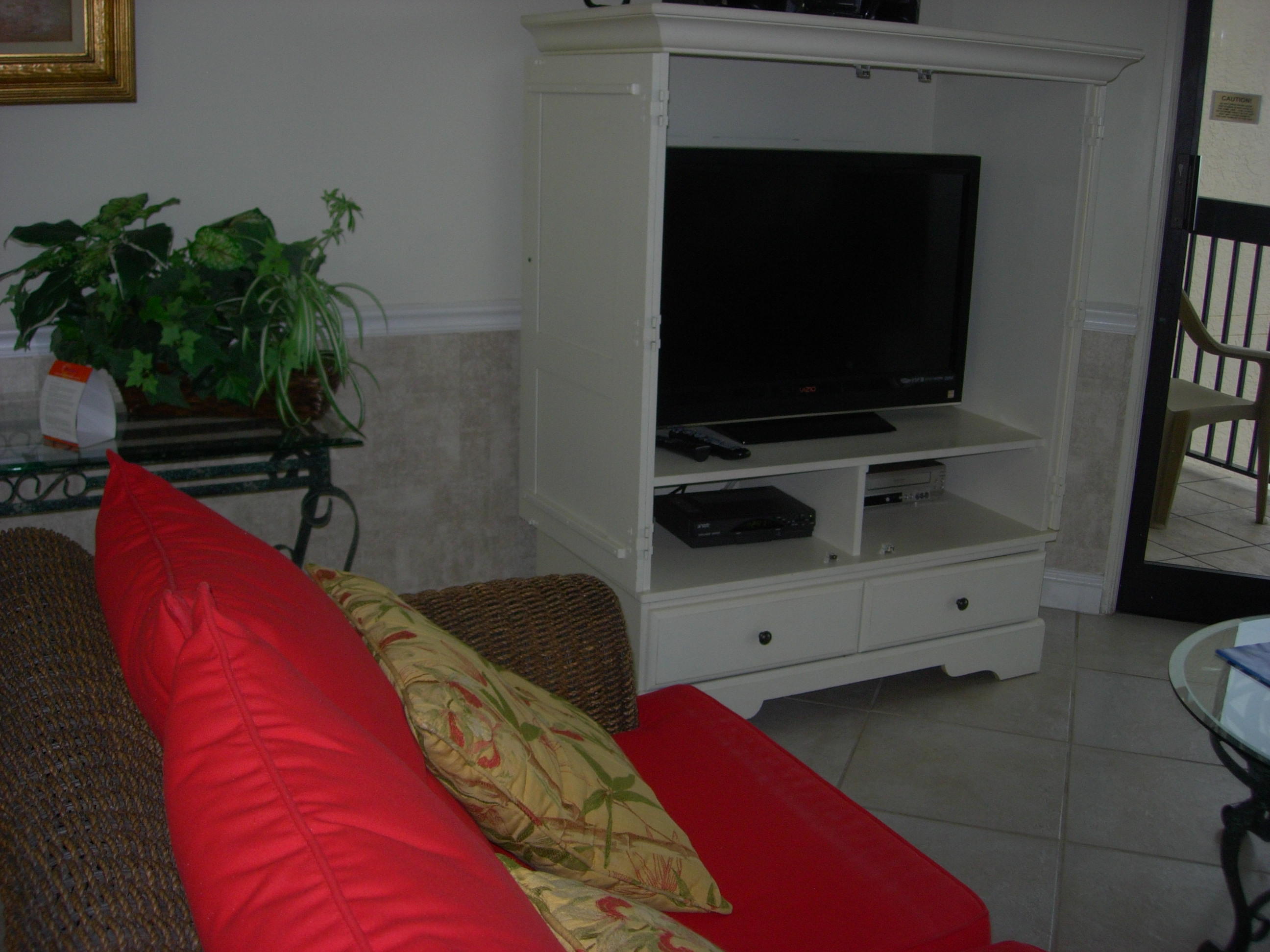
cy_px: 476
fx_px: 1394
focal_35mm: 38
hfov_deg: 49.0
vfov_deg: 37.7
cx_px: 635
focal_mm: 7.8
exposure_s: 1/64
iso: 79
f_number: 2.8
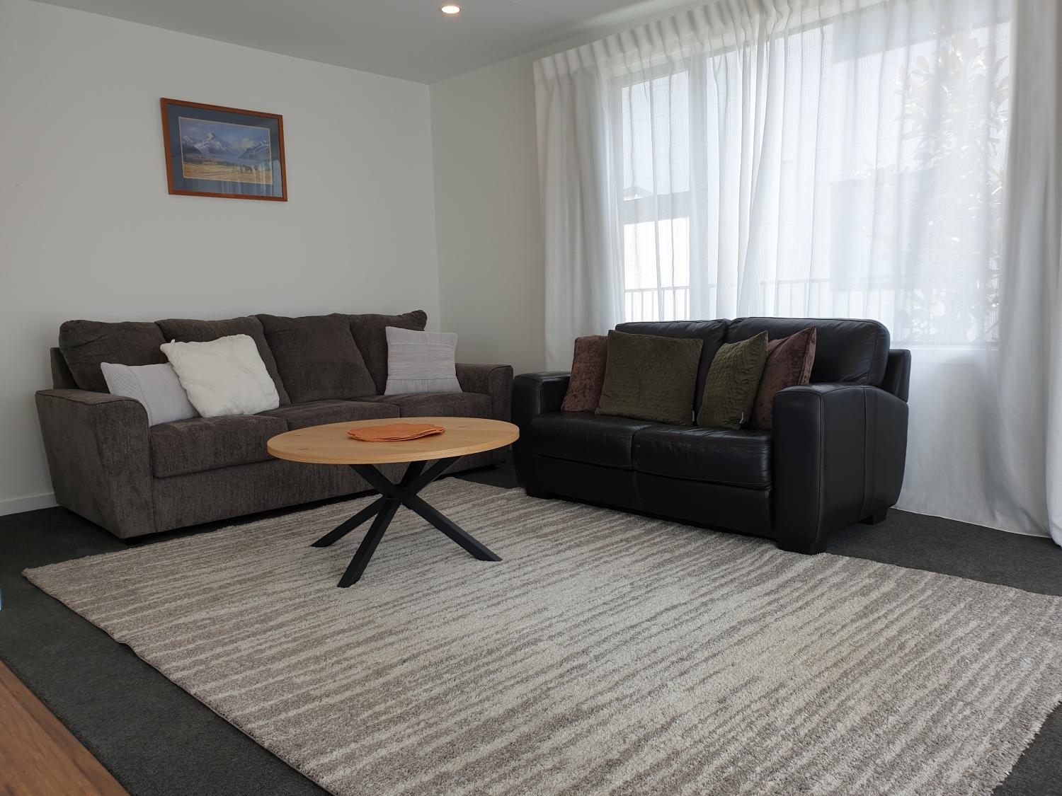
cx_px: 531
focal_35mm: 26
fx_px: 798
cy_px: 398
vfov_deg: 53.1
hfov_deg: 67.3
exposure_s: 1/240
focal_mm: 4.3
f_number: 2.4
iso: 50
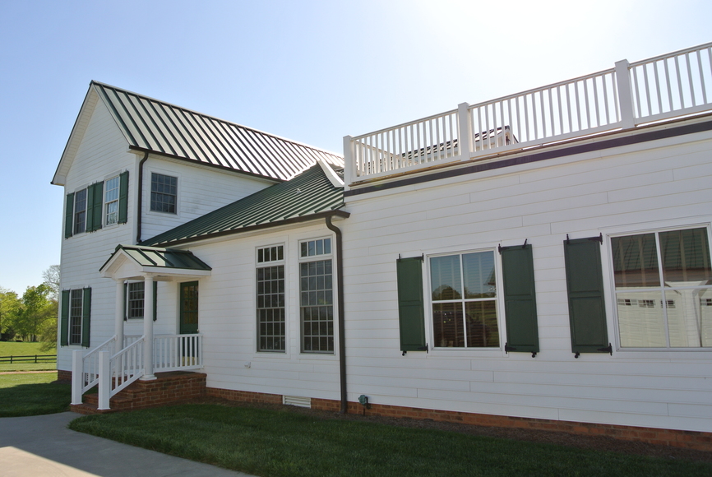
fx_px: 535
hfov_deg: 67.3
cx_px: 356
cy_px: 238
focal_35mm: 27
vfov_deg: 48.1
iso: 100
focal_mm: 10
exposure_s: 1/250
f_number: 7.1
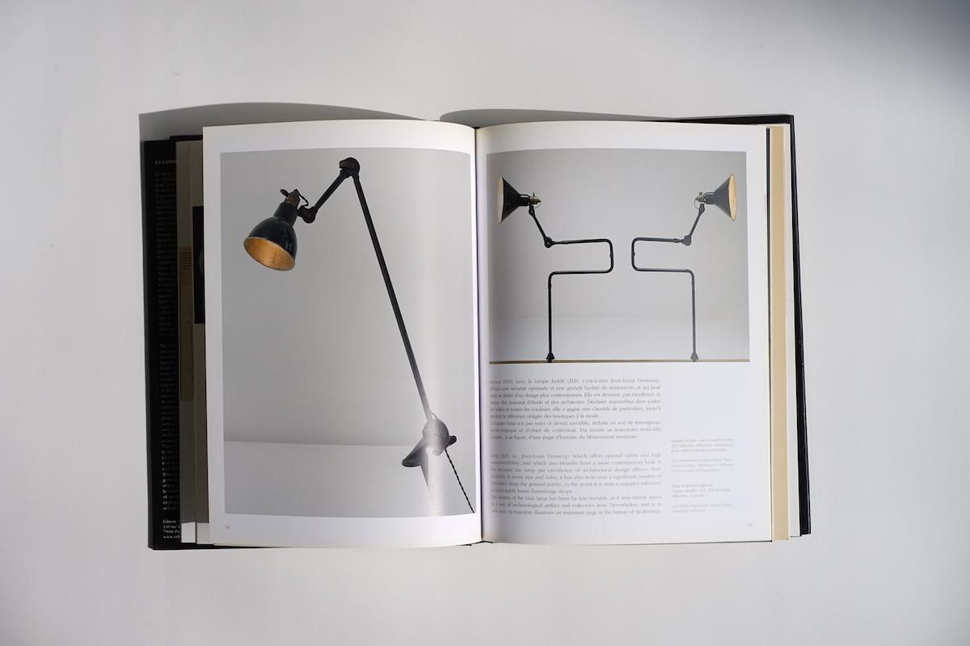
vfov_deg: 24.6
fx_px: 1482
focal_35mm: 55
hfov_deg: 36.2
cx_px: 485
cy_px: 323
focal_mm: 55
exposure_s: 1/80
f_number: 5.6
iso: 80
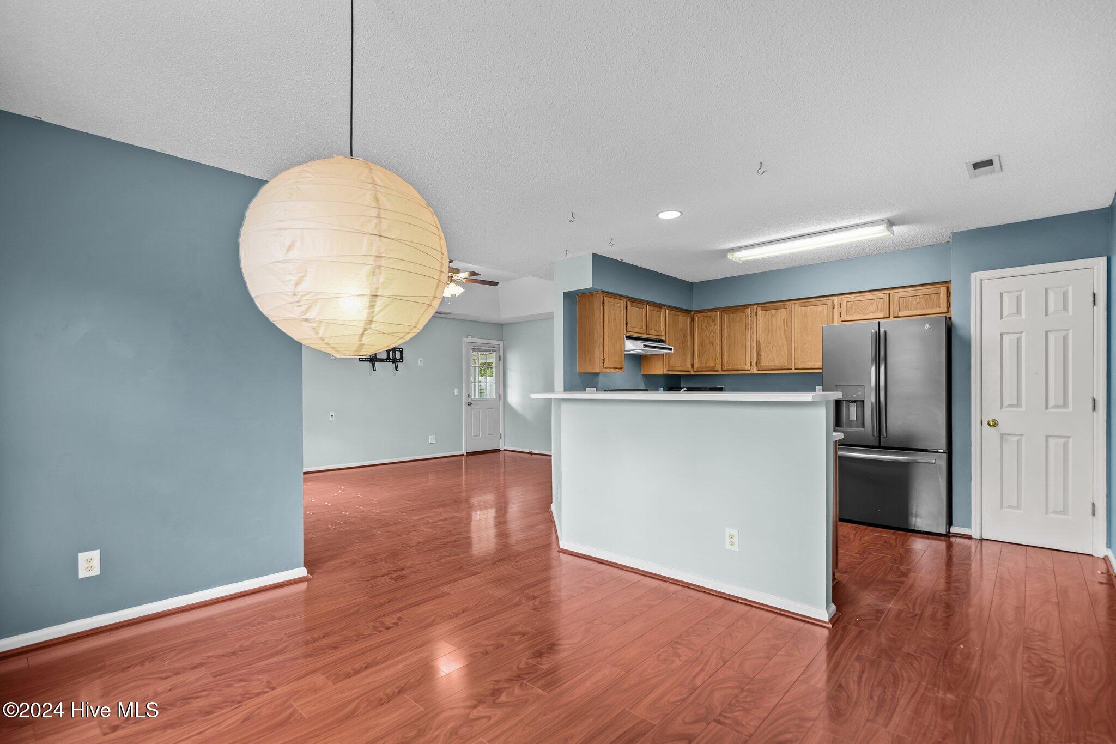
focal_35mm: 16
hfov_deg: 96.7
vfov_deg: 73.7
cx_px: 558
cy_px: 372
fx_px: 496
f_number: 4
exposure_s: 1/6
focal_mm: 16
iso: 320
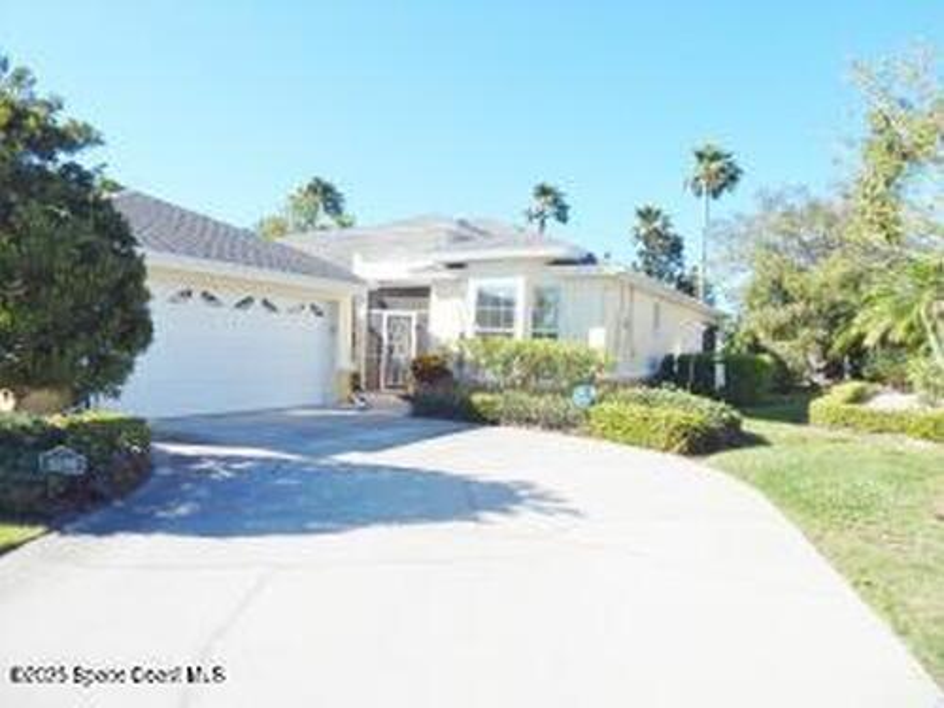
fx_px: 600
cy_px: 354
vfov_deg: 61.1
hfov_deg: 76.4
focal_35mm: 22
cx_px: 472
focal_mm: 4
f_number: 6
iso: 125
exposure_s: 1/500
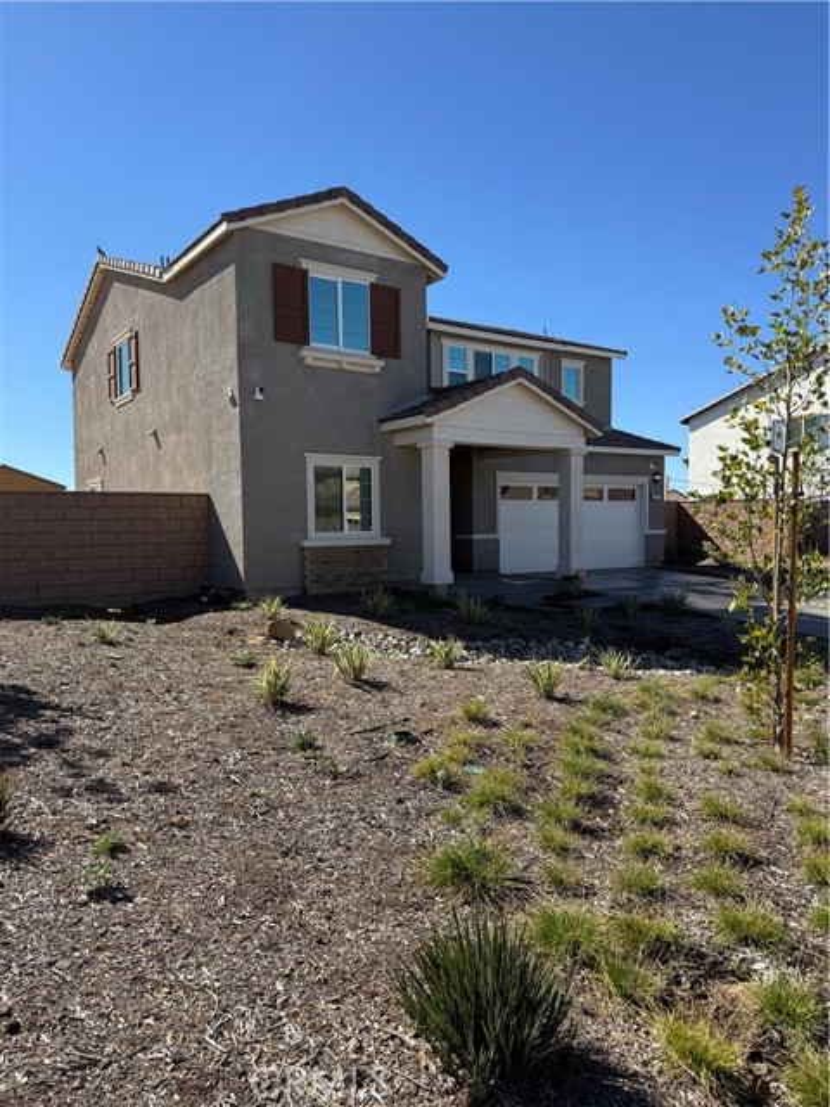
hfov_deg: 56.8
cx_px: 415
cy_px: 554
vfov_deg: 71.6
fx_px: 767
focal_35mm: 24
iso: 80
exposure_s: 1/3425
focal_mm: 6.76
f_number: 1.78
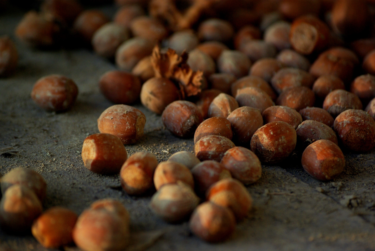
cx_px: 188
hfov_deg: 8.1
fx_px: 2659
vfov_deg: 5.4
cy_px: 126
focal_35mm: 255
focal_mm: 170
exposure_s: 1/160
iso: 200
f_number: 5.6
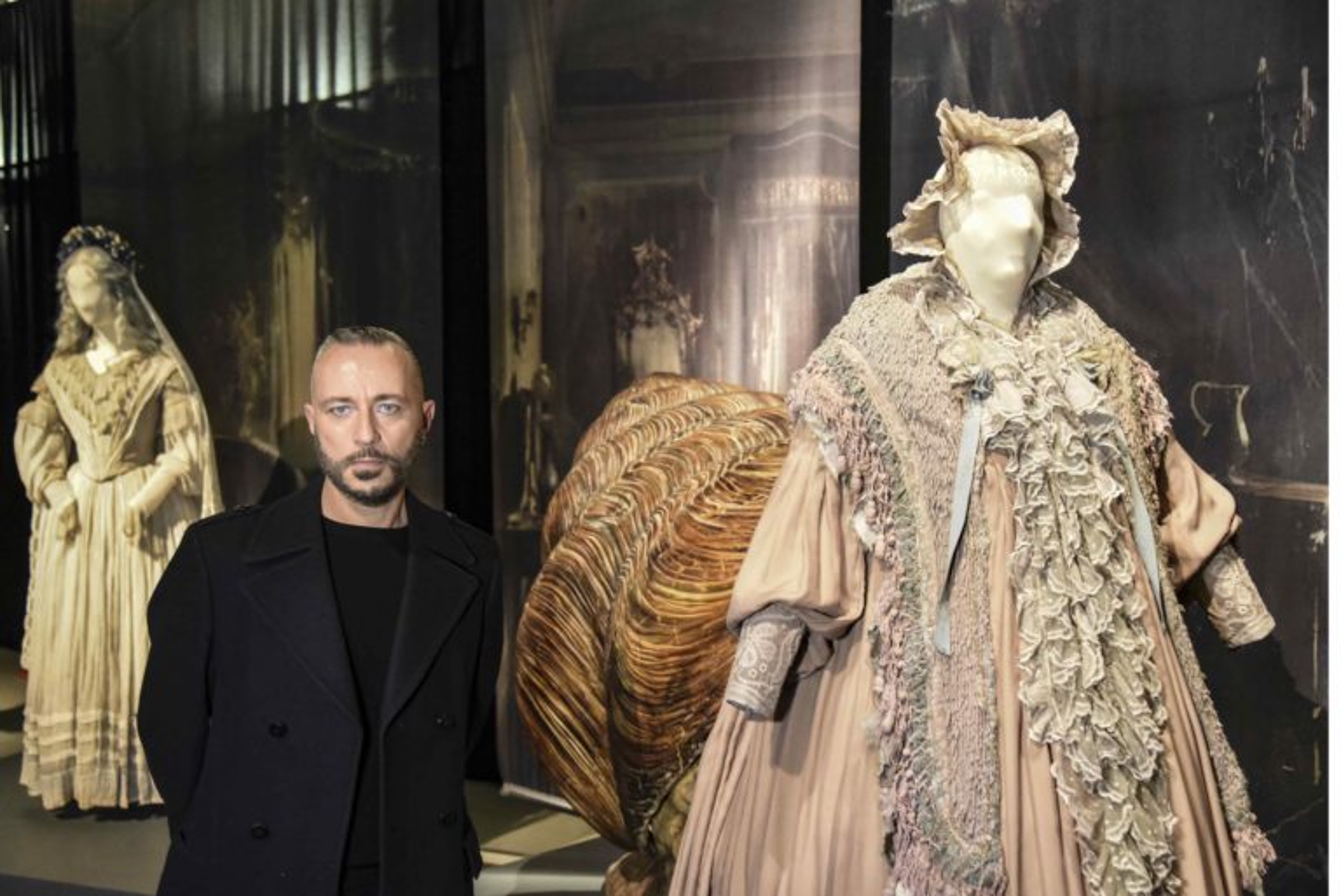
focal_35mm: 40
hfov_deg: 48.4
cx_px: 670
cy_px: 448
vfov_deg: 33.4
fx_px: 1491
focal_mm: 40
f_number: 4
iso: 8000
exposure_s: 1/40
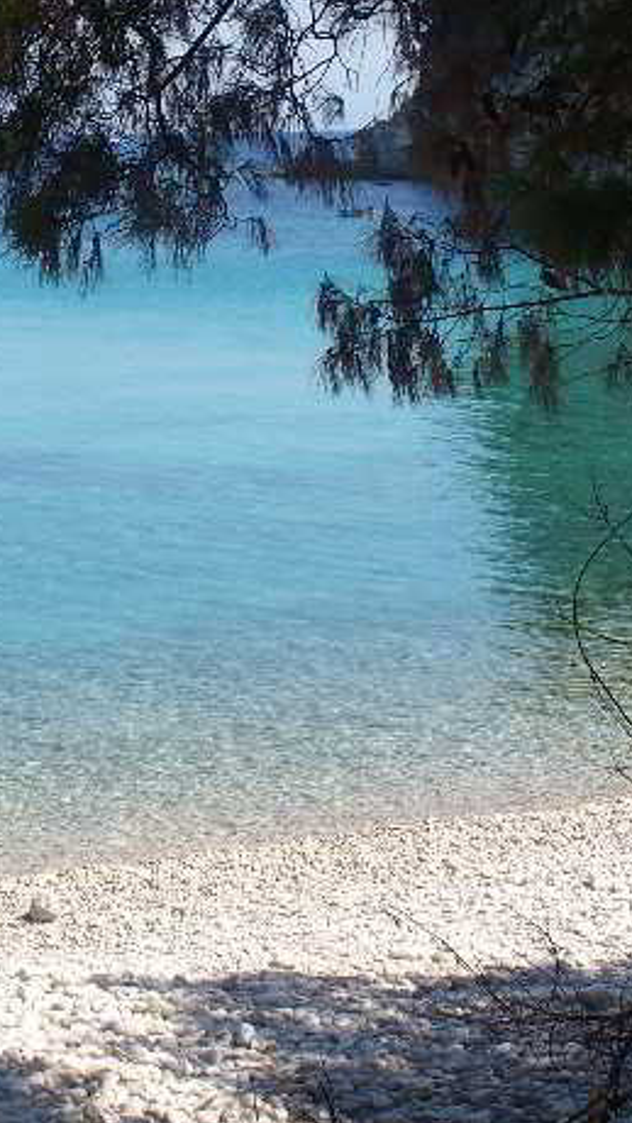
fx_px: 2650
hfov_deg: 13.4
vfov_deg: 23.9
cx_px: 2
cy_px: 435
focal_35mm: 89
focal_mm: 9.86
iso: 80
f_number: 5
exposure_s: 1/320
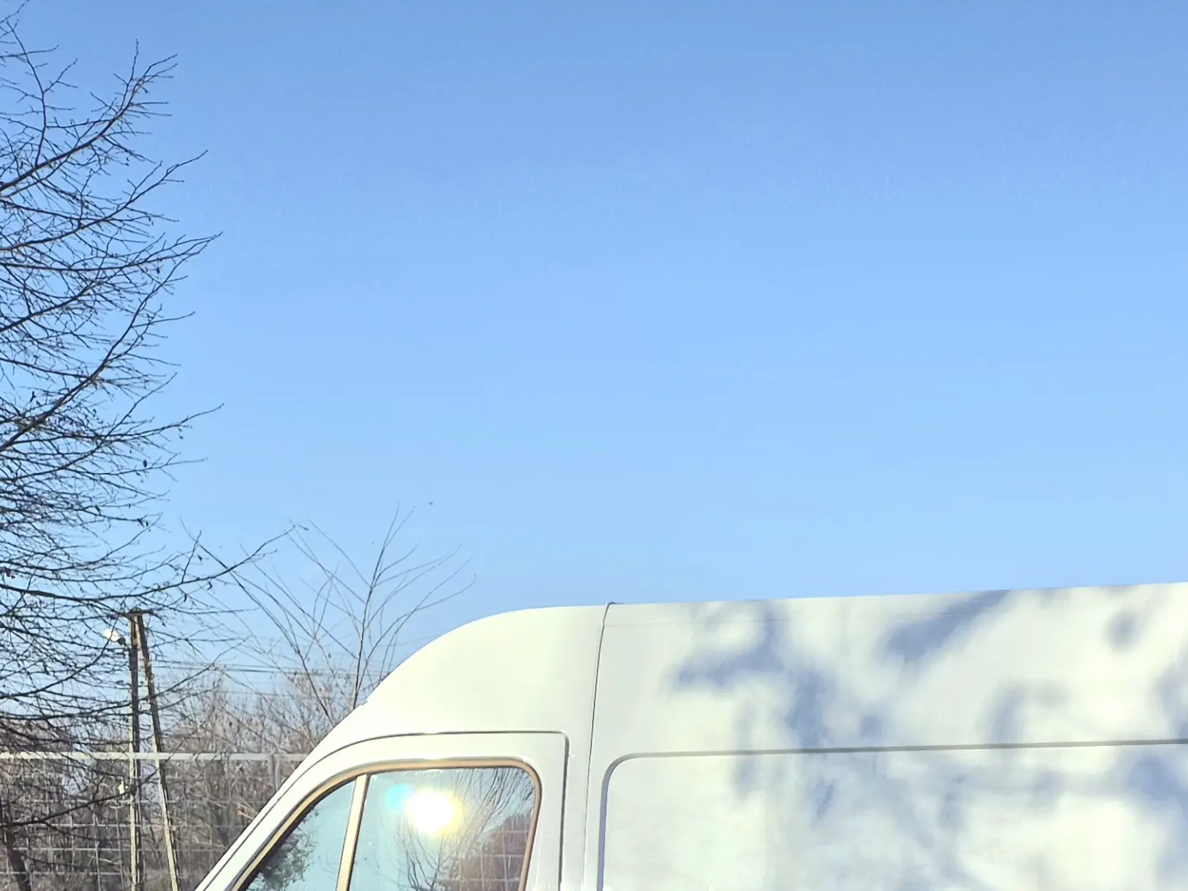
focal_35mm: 60
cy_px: 1132
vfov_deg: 22.1
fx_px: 2059
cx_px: 1310
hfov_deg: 29.1
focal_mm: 5.4
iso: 25
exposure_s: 1/2500
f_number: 1.8
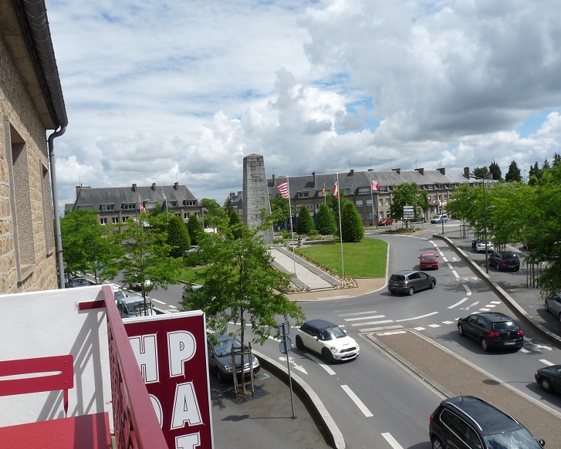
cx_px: 265
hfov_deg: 60.4
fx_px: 482
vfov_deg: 50.0
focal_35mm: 29
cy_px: 231
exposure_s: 1/1000
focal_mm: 4.8
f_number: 4.5
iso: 100
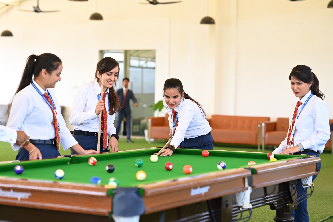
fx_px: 786
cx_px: 166
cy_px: 111
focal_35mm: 85
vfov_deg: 16.1
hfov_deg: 23.9
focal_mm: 85
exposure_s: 1/200
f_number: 2.8
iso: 200
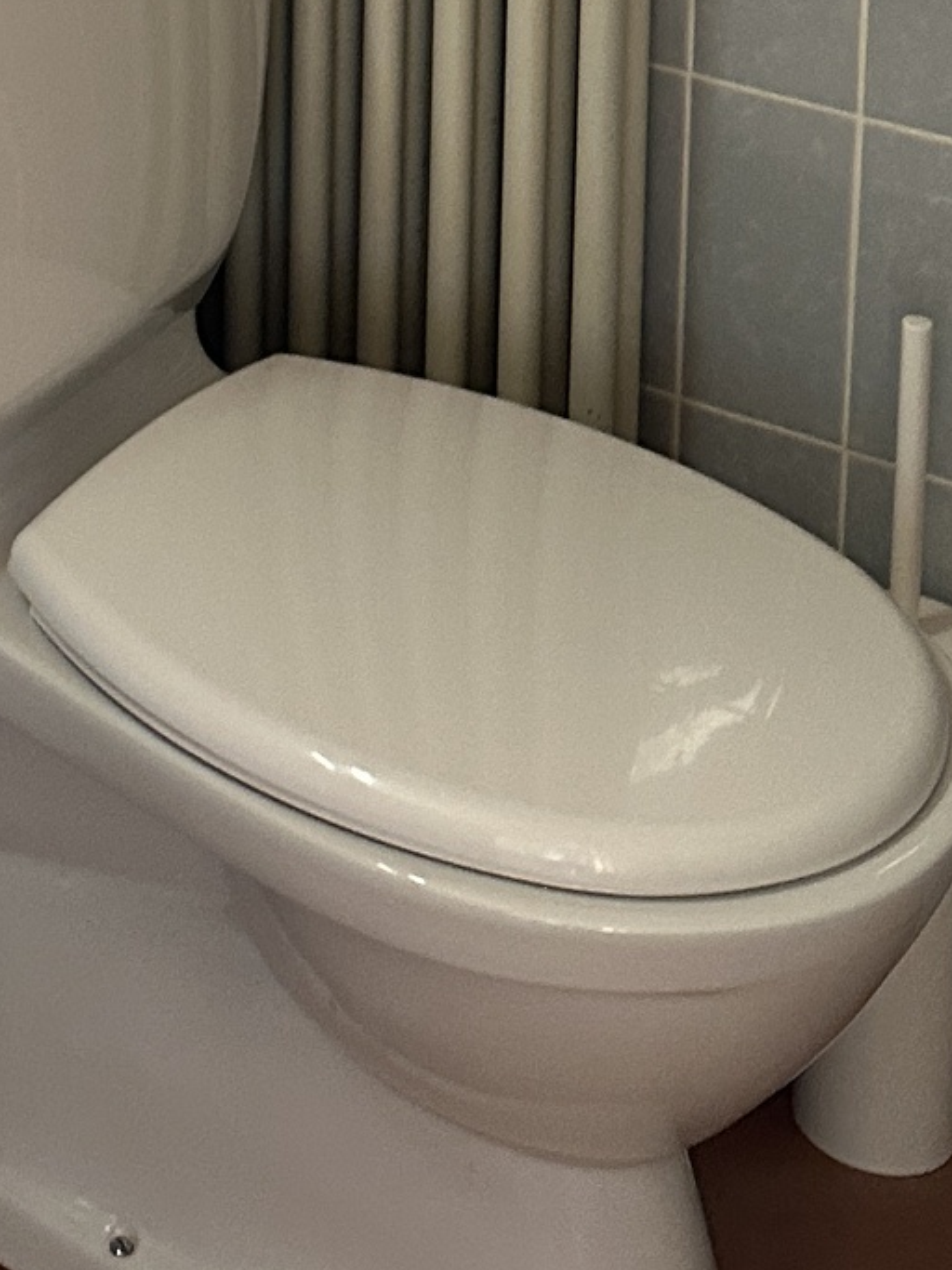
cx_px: -128
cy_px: -679
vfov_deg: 18.9
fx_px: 3301
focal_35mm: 90
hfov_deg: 15.9
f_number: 1.78
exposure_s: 1/50
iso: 400
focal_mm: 6.86
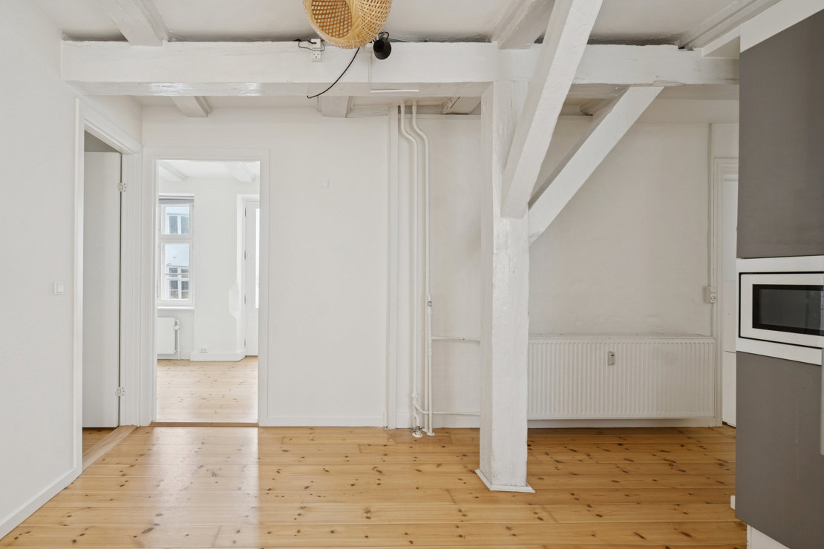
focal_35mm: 16
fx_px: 366
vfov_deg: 73.7
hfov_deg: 96.7
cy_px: 274
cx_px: 412
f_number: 5.6
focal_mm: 16
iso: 200
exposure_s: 1/10
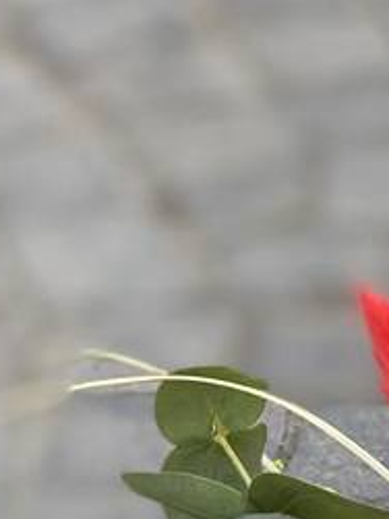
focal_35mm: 184
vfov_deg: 10.5
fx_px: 2759
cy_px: 715
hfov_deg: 7.8
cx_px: 664
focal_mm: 6
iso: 40
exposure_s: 1/122
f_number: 2
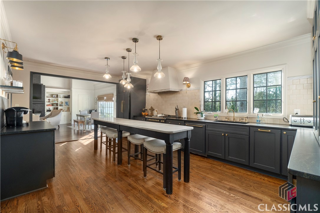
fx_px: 133
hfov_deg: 100.4
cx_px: 160
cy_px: 106
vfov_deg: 77.3
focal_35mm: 15
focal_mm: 10
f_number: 8
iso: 500
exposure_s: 1/6
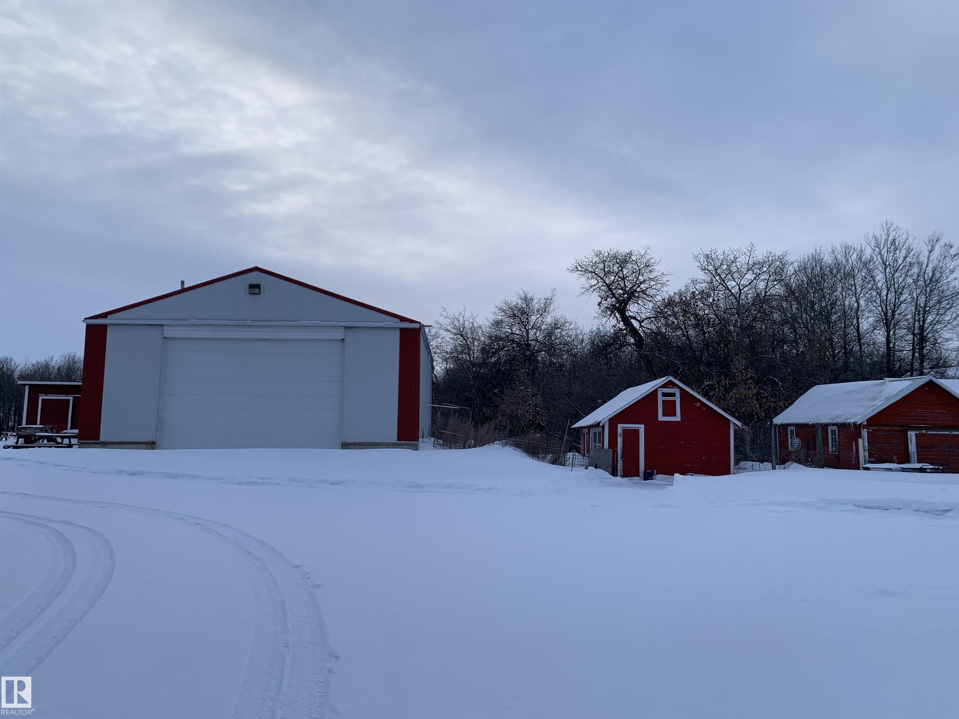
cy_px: 360
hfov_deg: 67.3
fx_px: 720
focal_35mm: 26
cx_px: 480
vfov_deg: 53.1
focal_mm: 4.25
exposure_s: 1/962
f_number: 1.8
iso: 25
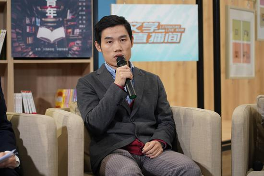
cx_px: 132
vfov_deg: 13.0
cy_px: 88
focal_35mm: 105
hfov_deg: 19.5
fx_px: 770
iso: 2000
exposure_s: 1/125
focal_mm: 105
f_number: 4
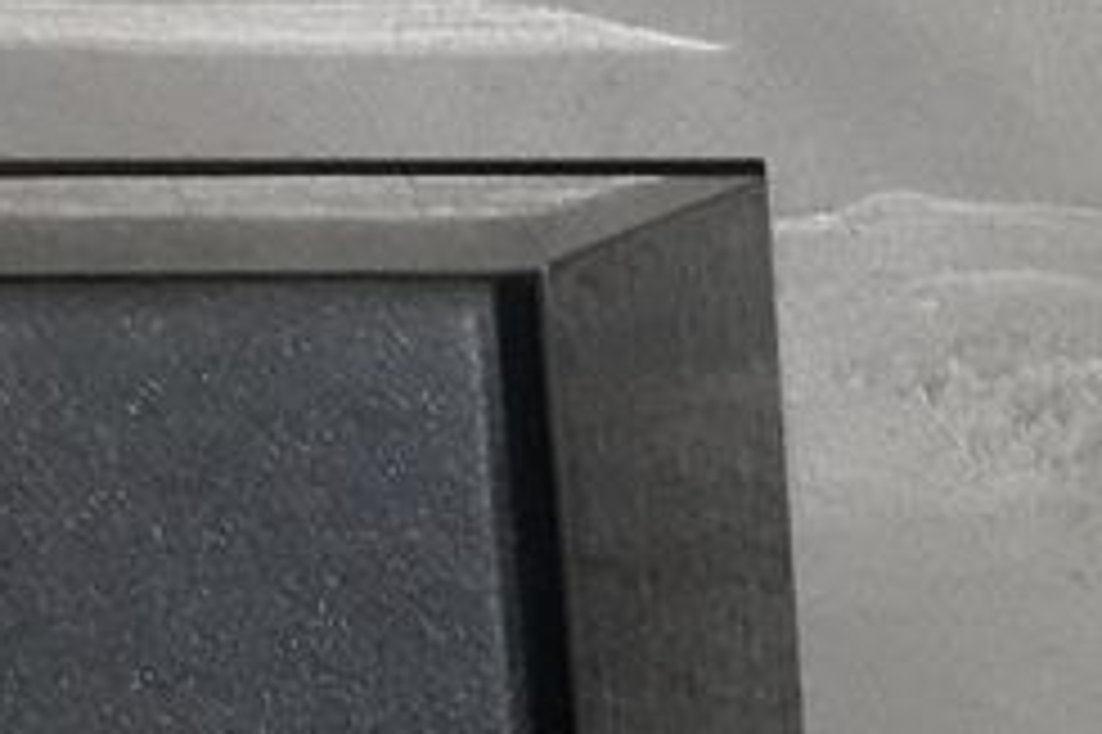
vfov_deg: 11.3
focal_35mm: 119
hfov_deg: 16.1
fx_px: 3640
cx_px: 1516
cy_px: 838
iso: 160
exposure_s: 1/20
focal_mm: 3.7
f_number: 1.9
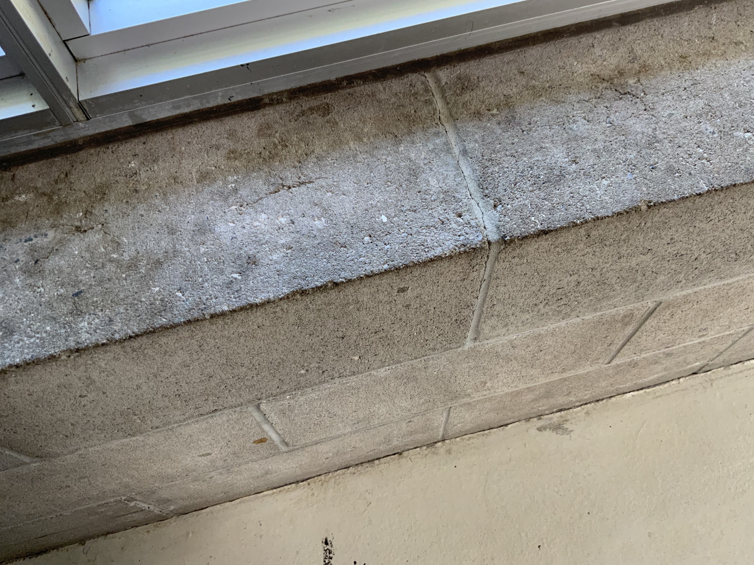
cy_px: 282
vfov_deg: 48.2
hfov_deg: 61.7
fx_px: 632
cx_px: 377
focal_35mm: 29
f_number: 1.8
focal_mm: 3
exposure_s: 1/60
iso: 100
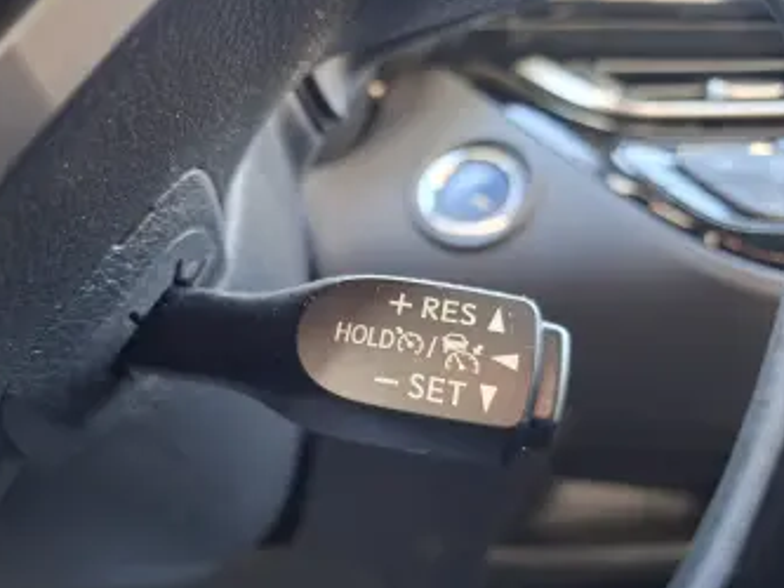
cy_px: 285
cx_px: 365
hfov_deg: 65.2
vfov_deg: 51.4
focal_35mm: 27
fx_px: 612
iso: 320
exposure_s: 1/50
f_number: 1.8
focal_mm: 4.69
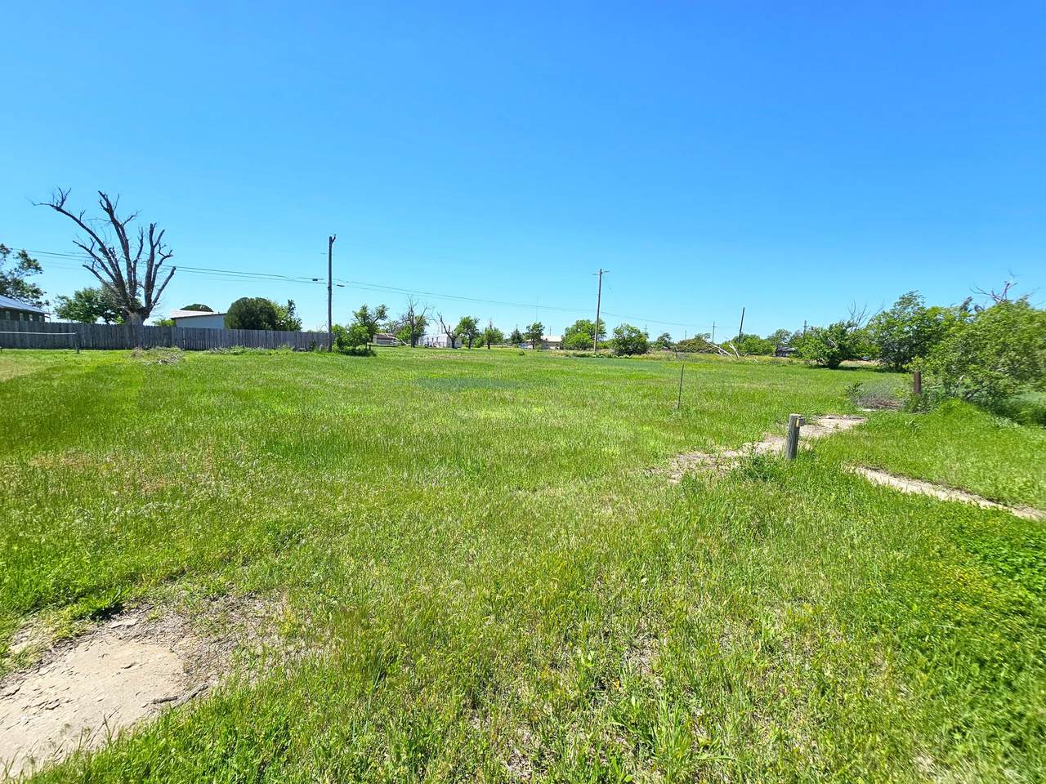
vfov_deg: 89.9
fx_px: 393
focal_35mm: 13
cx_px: 523
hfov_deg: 106.2
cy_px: 392
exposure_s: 1/3502
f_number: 2.2
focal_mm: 2.2
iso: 50
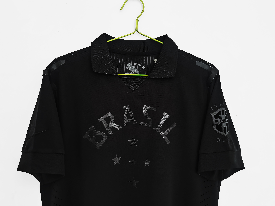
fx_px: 215
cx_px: 135
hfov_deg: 65.3
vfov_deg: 51.4
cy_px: 103
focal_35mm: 27
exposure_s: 1/100
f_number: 1.8
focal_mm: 5.58
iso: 320
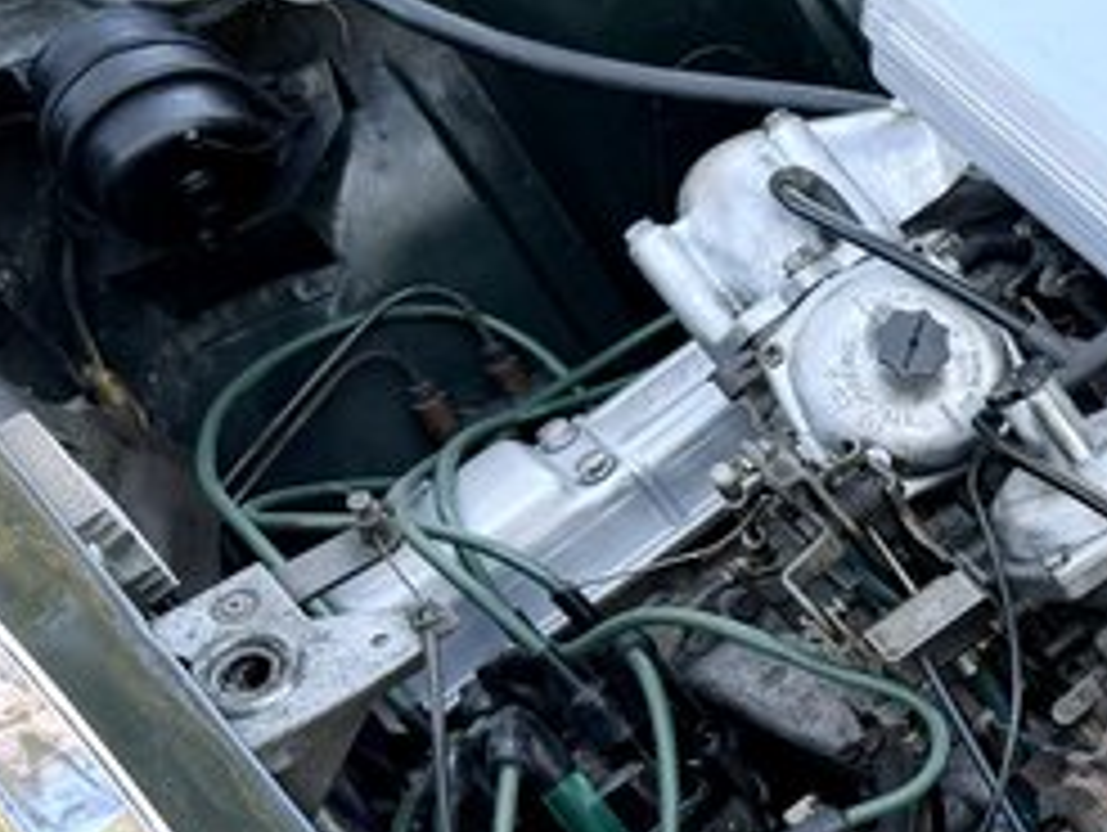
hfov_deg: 21.8
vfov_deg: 18.9
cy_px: 580
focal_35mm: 78
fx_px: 2497
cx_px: 1539
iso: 80
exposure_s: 1/180
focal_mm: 6.76
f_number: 1.78
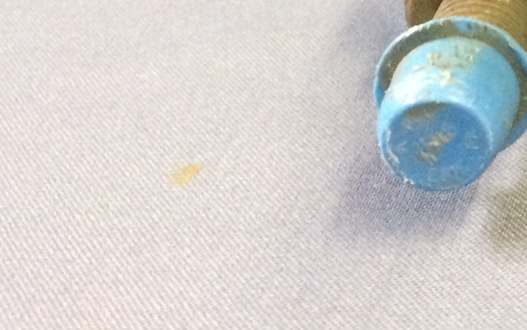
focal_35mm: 101
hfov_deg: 18.1
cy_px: -298
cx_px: 810
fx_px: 1451
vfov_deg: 11.8
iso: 320
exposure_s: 1/20
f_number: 2.2
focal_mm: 4.15
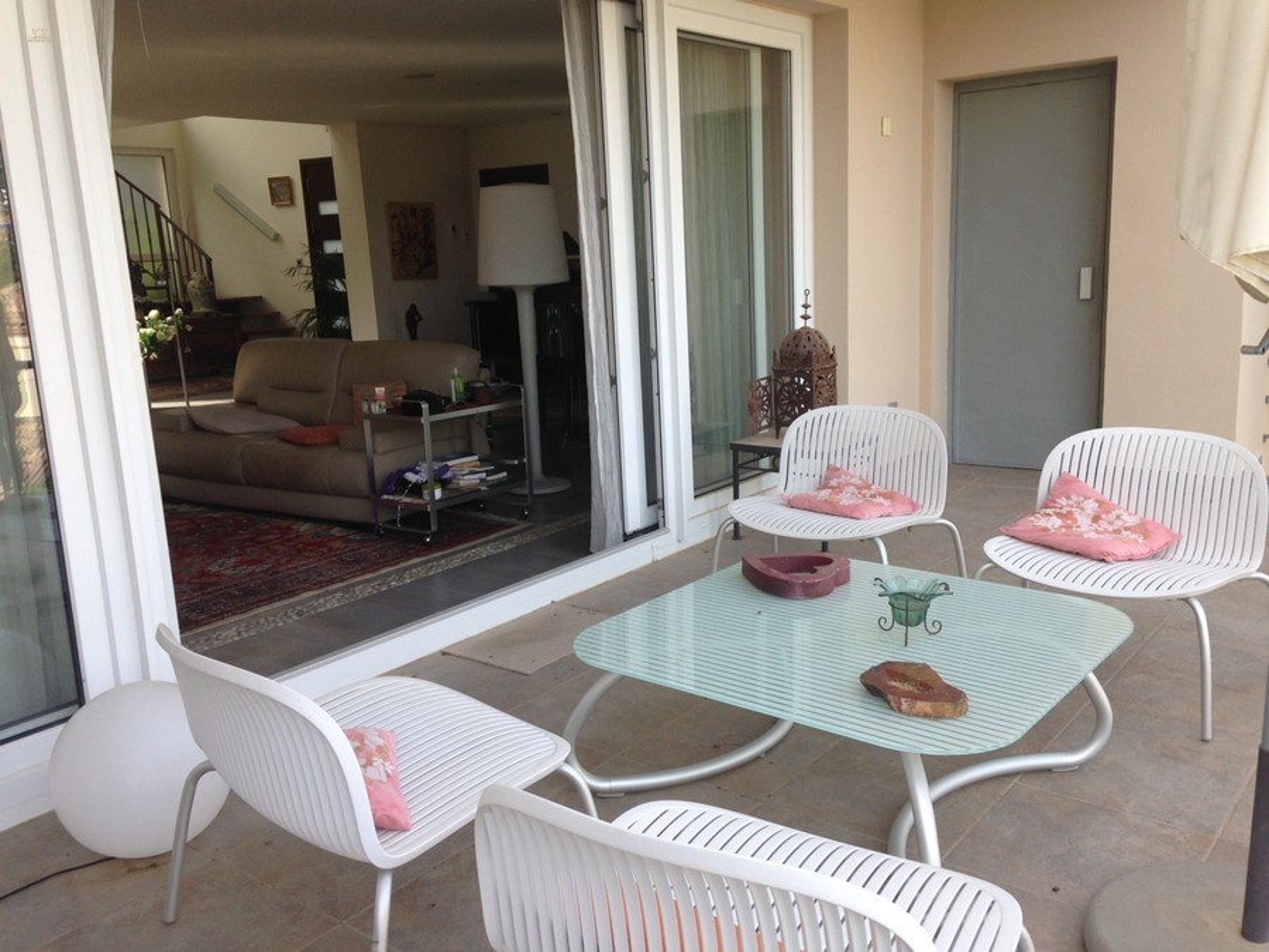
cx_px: 634
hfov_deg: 55.4
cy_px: 476
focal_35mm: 33
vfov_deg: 42.9
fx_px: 1210
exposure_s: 1/274
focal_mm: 4.12
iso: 50
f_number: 2.4
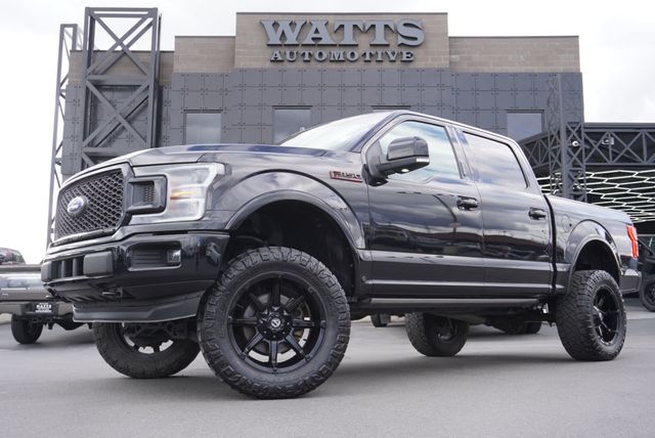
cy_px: 219
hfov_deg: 53.1
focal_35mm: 36
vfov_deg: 36.9
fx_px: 656
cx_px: 328
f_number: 5
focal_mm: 24
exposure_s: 1/80
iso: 100
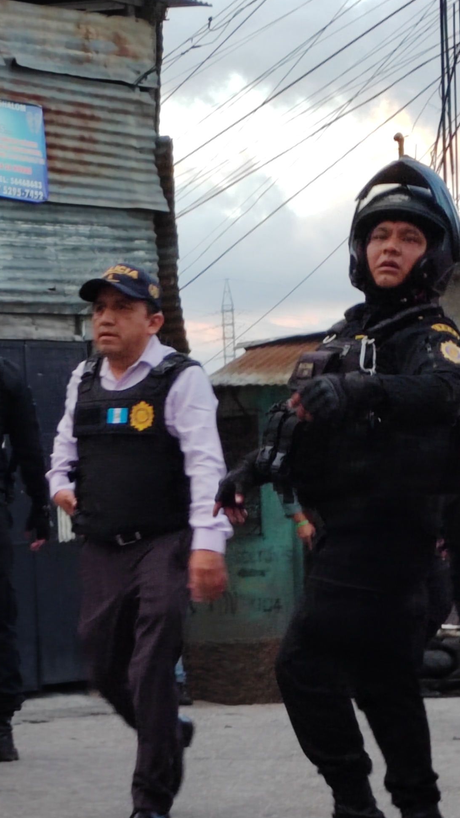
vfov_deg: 17.2
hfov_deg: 9.7
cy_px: 601
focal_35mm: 124
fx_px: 2689
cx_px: -10
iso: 193
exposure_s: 1/100
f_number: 1.9
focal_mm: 5.52
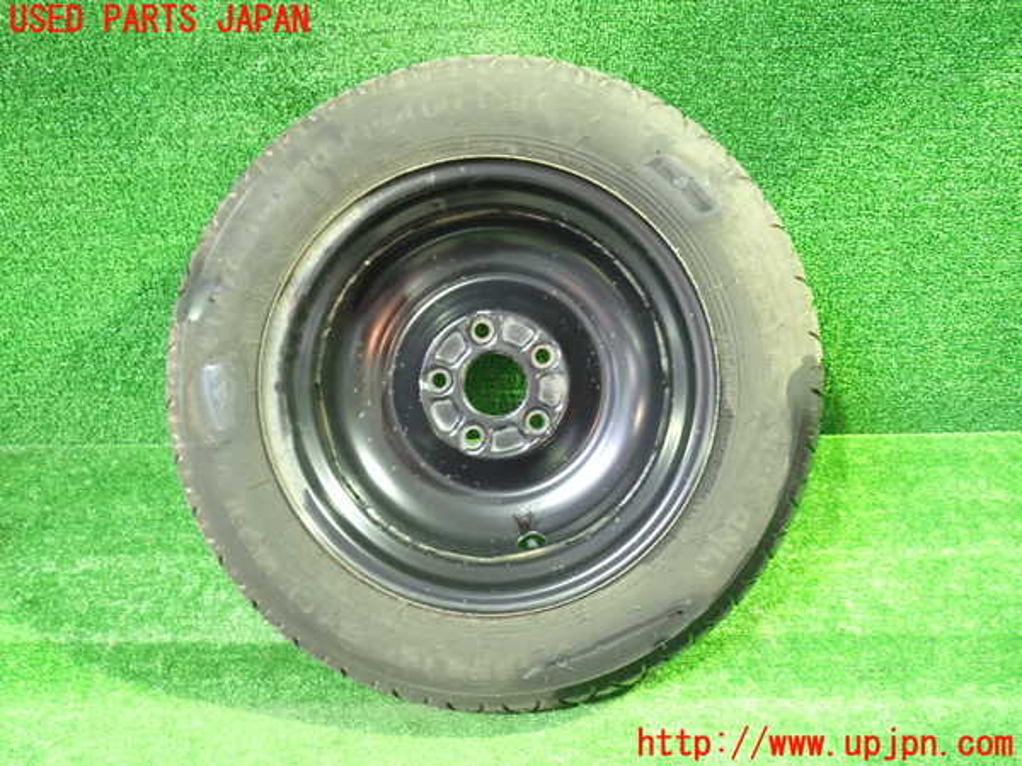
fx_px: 886
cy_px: 383
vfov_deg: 46.8
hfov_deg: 60.0
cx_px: 511
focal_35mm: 30
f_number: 2.3
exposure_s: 1/10
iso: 800
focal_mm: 5.4
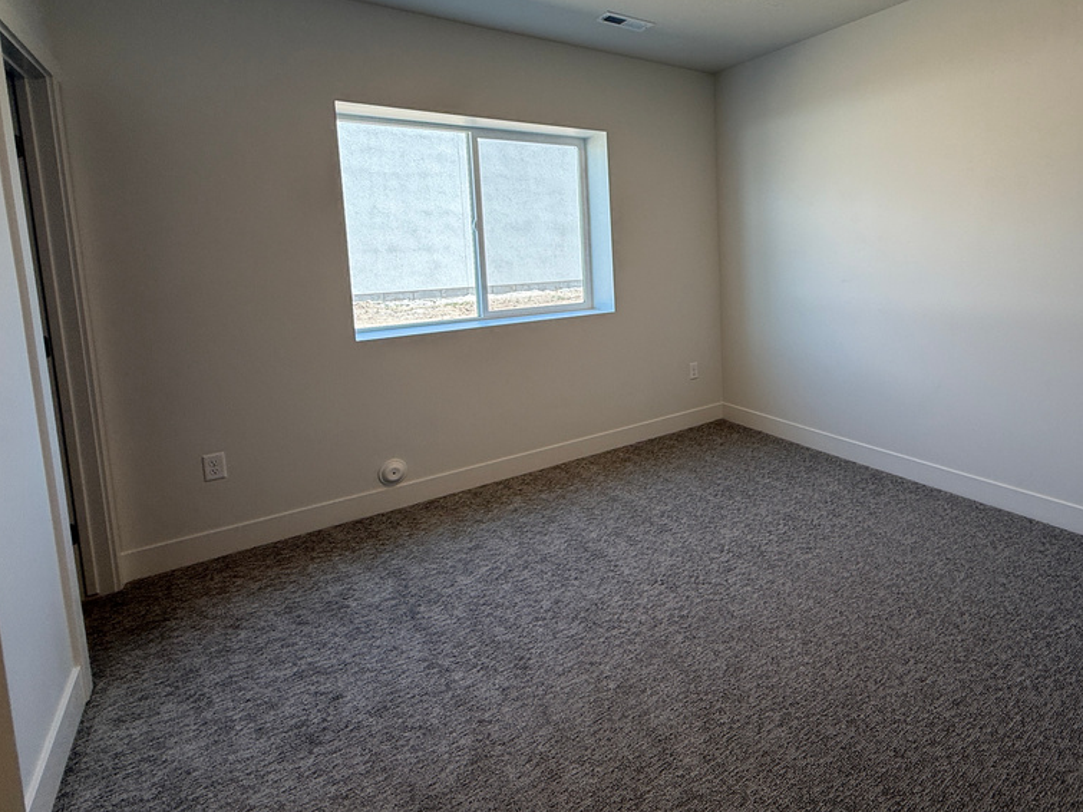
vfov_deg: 67.6
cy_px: 304
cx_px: 717
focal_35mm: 19
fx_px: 594
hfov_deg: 82.0
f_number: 2.2
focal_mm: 2.22
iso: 64
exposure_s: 1/120
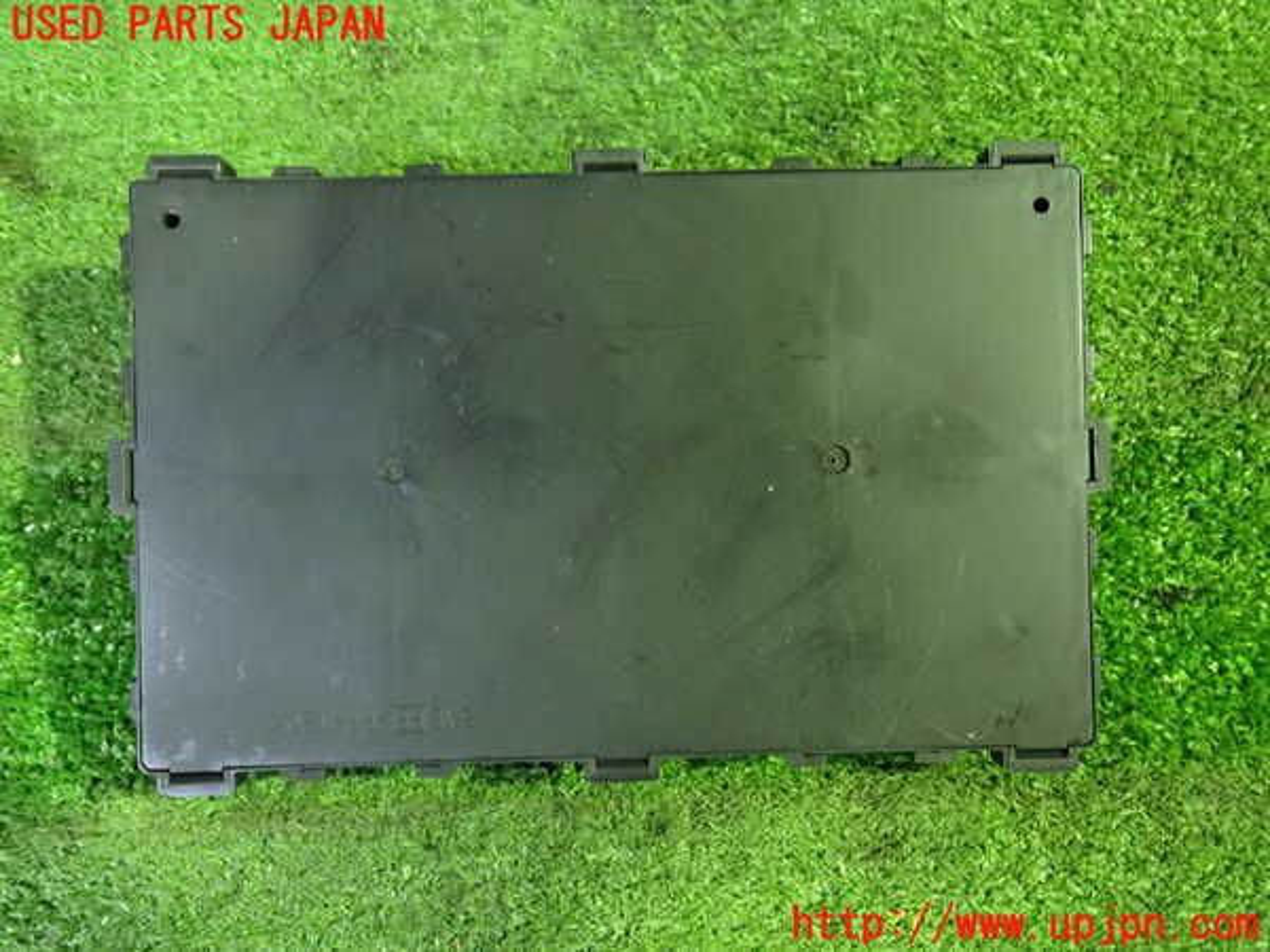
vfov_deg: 46.8
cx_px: 635
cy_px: 476
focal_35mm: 30
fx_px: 1101
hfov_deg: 60.0
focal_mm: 5.4
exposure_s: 1/25
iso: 800
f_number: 2.3
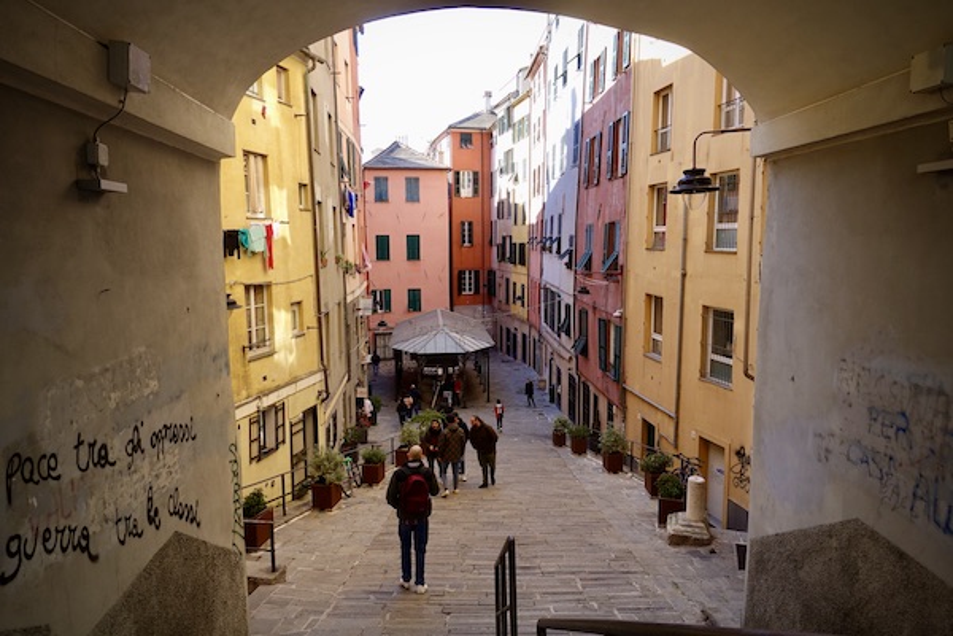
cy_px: 318
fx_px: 635
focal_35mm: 24
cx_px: 476
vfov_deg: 53.1
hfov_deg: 73.7
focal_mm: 8.8
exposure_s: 1/160
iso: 125
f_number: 4
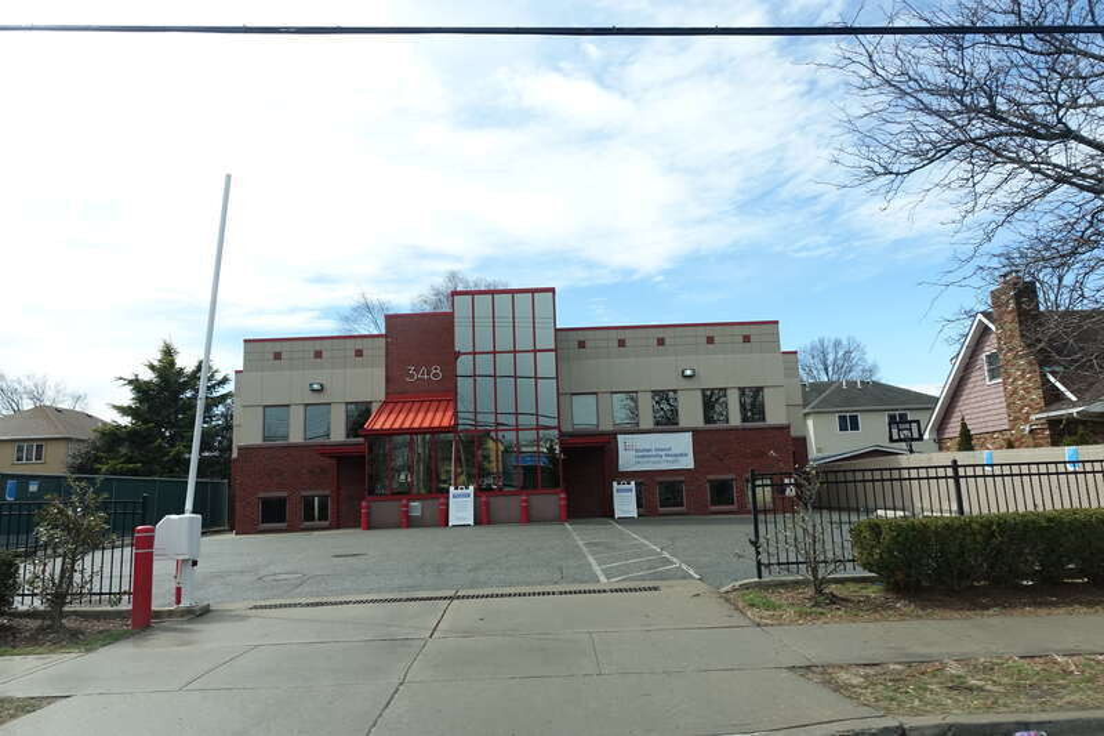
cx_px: 552
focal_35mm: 24
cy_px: 368
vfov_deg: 53.1
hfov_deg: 73.8
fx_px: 736
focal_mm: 8.8
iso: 125
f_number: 4
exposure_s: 1/800
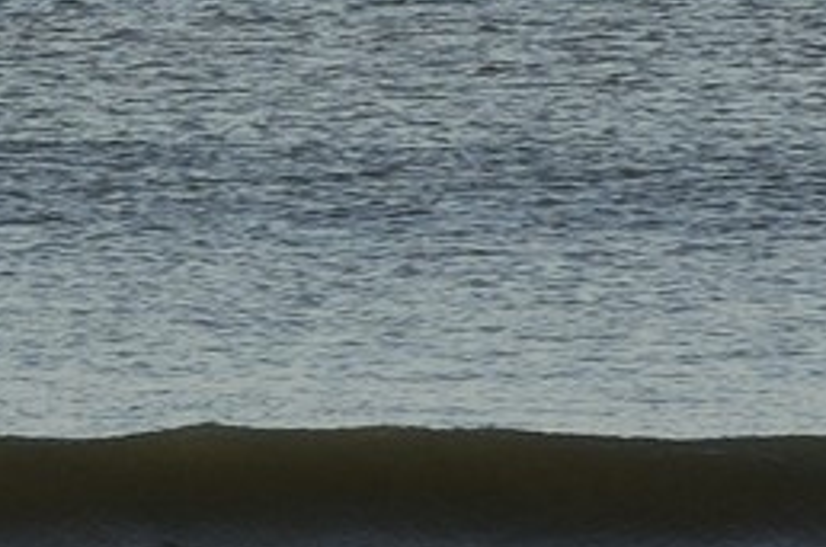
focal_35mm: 1859
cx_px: -1553
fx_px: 42574
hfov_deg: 1.1
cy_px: 377
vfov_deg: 0.7
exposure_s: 1/125
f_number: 5.3
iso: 100
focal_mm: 200
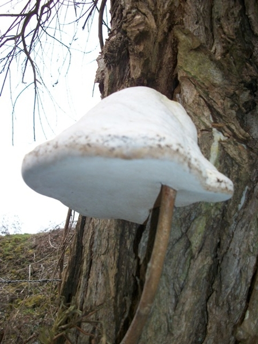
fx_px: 318
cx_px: 129
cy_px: 172
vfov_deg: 56.8
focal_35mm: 32
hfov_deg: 44.2
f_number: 2.9
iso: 80
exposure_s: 1/200
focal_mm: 5.7
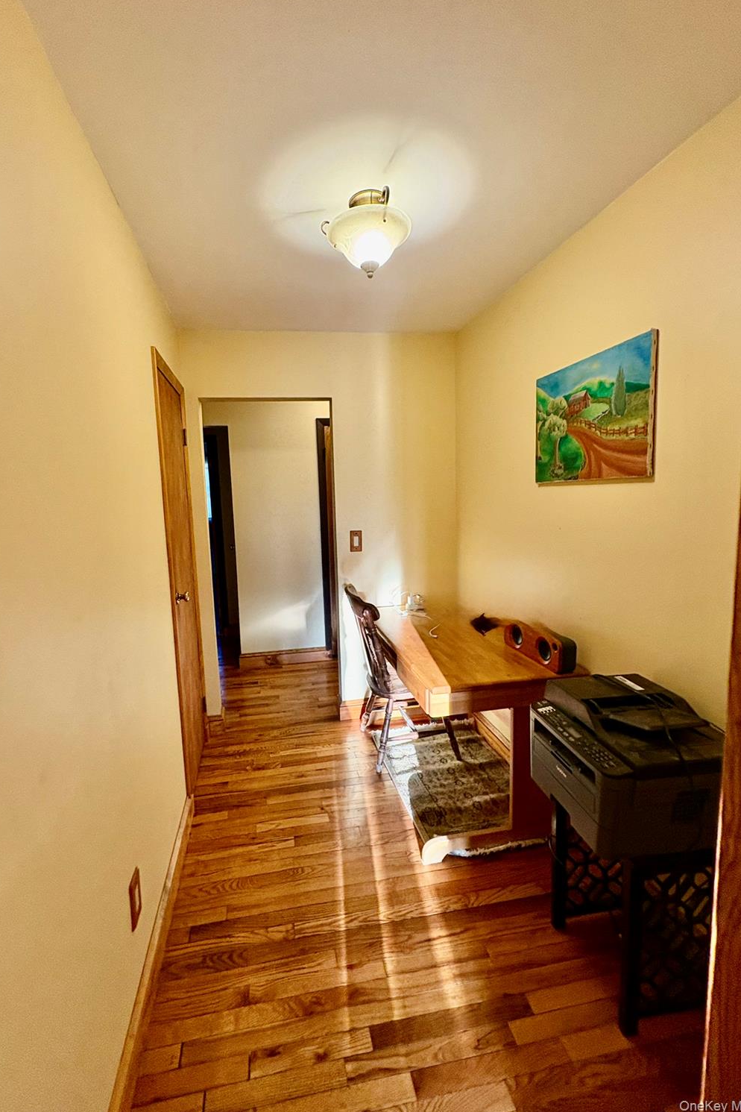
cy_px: 543
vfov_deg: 100.4
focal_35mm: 15
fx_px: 463
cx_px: 335
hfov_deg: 77.1
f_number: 2.2
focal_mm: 2.22
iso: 320
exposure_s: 1/60
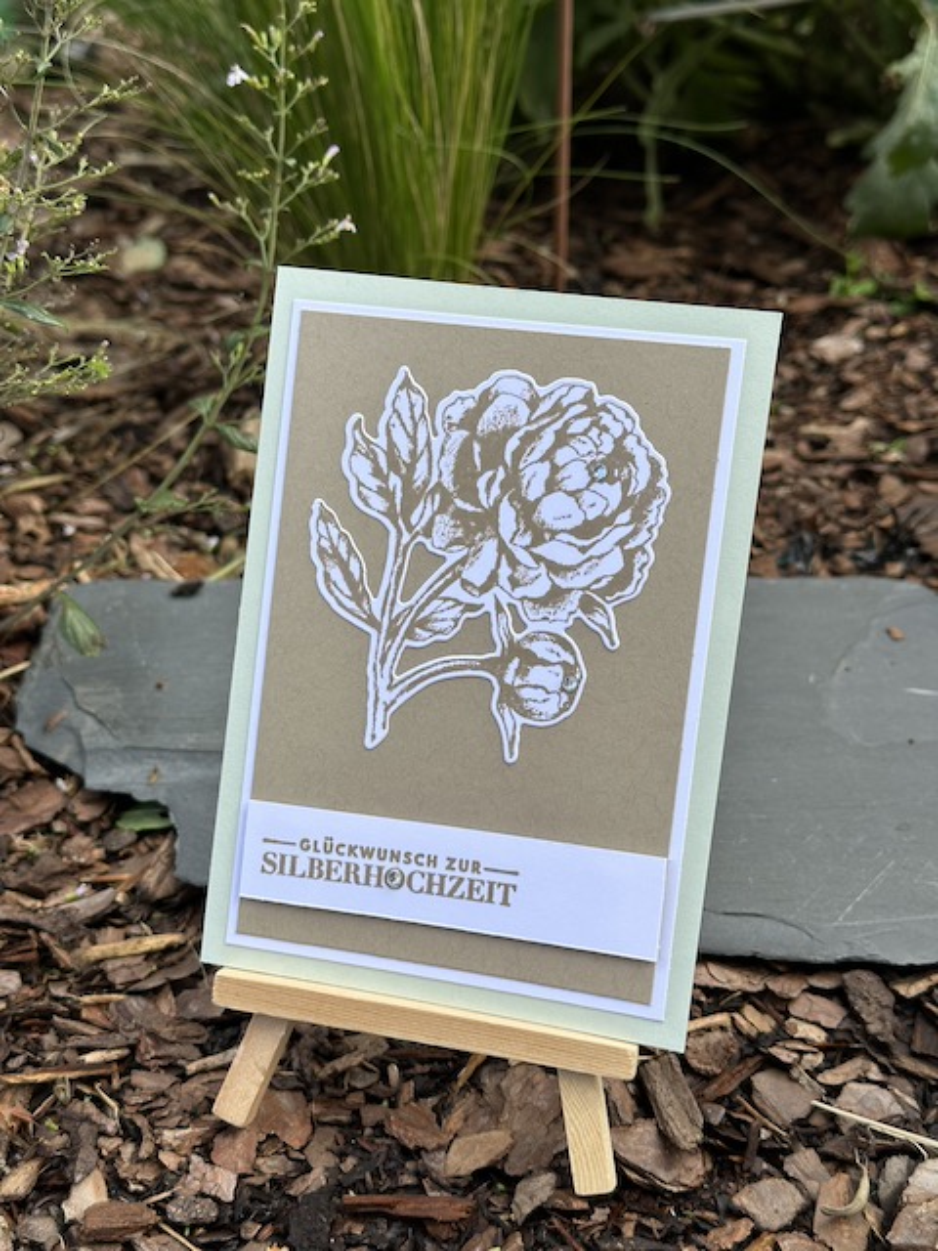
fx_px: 1734
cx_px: 469
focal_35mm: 48
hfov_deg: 30.3
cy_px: 626
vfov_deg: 39.7
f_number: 1.78
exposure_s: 1/887
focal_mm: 6.86
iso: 64
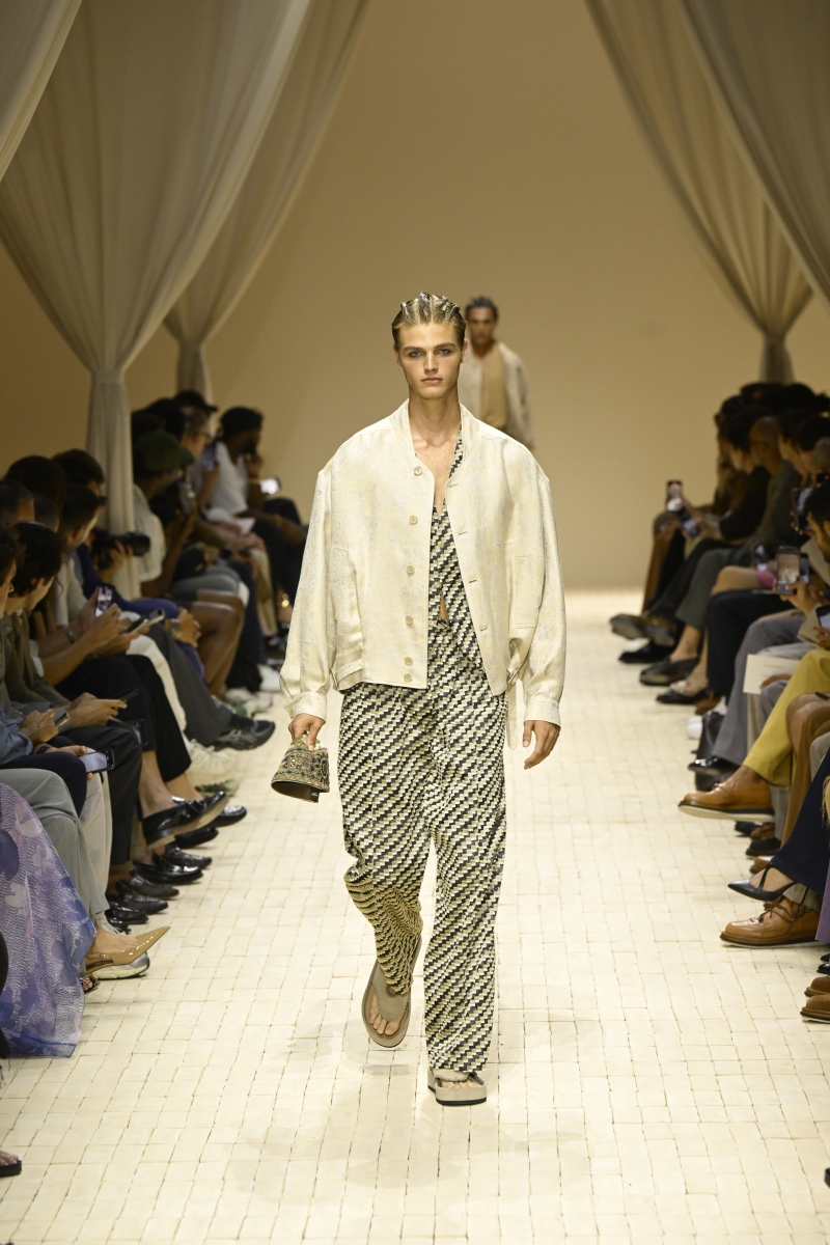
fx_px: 4668
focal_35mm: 135
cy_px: 622
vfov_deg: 15.2
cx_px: 415
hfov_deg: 10.2
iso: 2000
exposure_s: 1/640
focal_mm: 135
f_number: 5
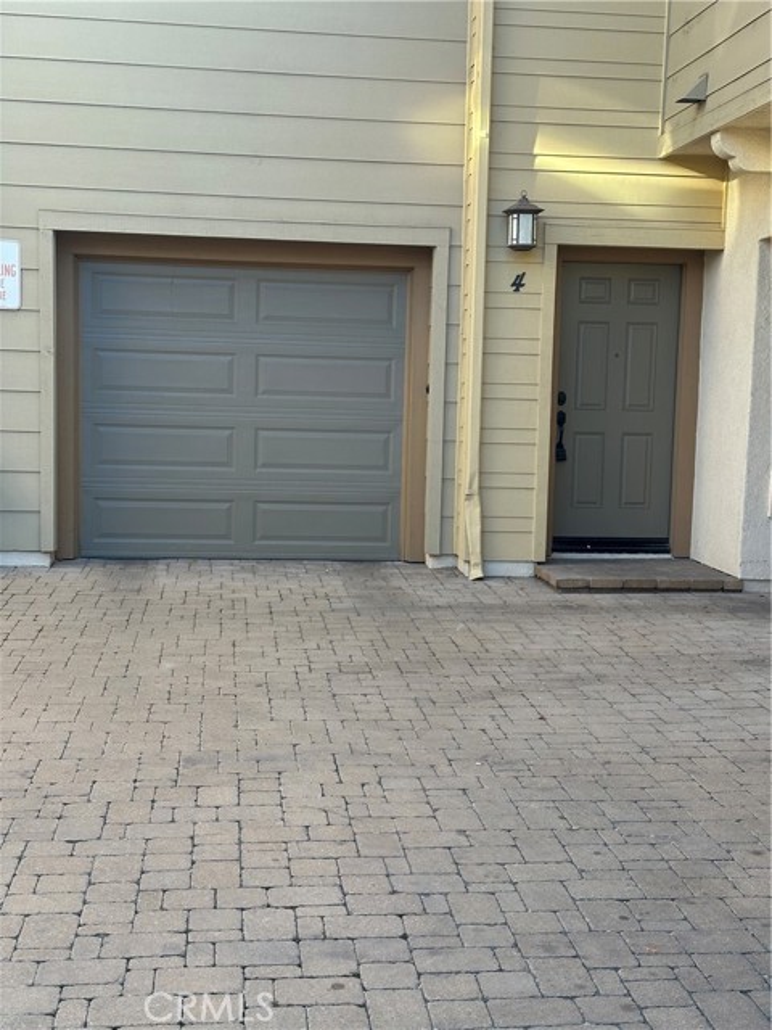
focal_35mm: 48
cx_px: 386
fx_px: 1427
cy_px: 515
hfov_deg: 30.3
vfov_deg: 39.7
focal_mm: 6.86
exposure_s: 1/337
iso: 64
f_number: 1.78
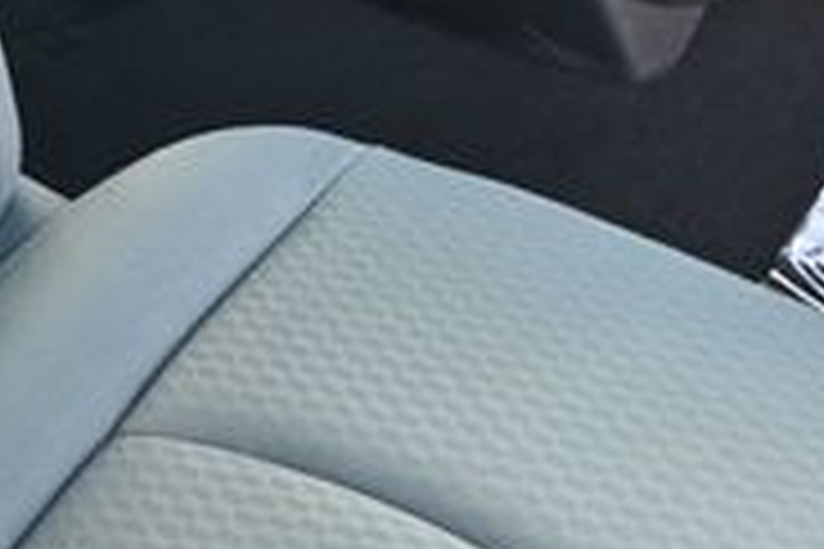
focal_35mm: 84
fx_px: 1923
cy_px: -162
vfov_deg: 15.5
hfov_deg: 23.9
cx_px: 630
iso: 450
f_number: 3.5
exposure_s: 1/125
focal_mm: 16
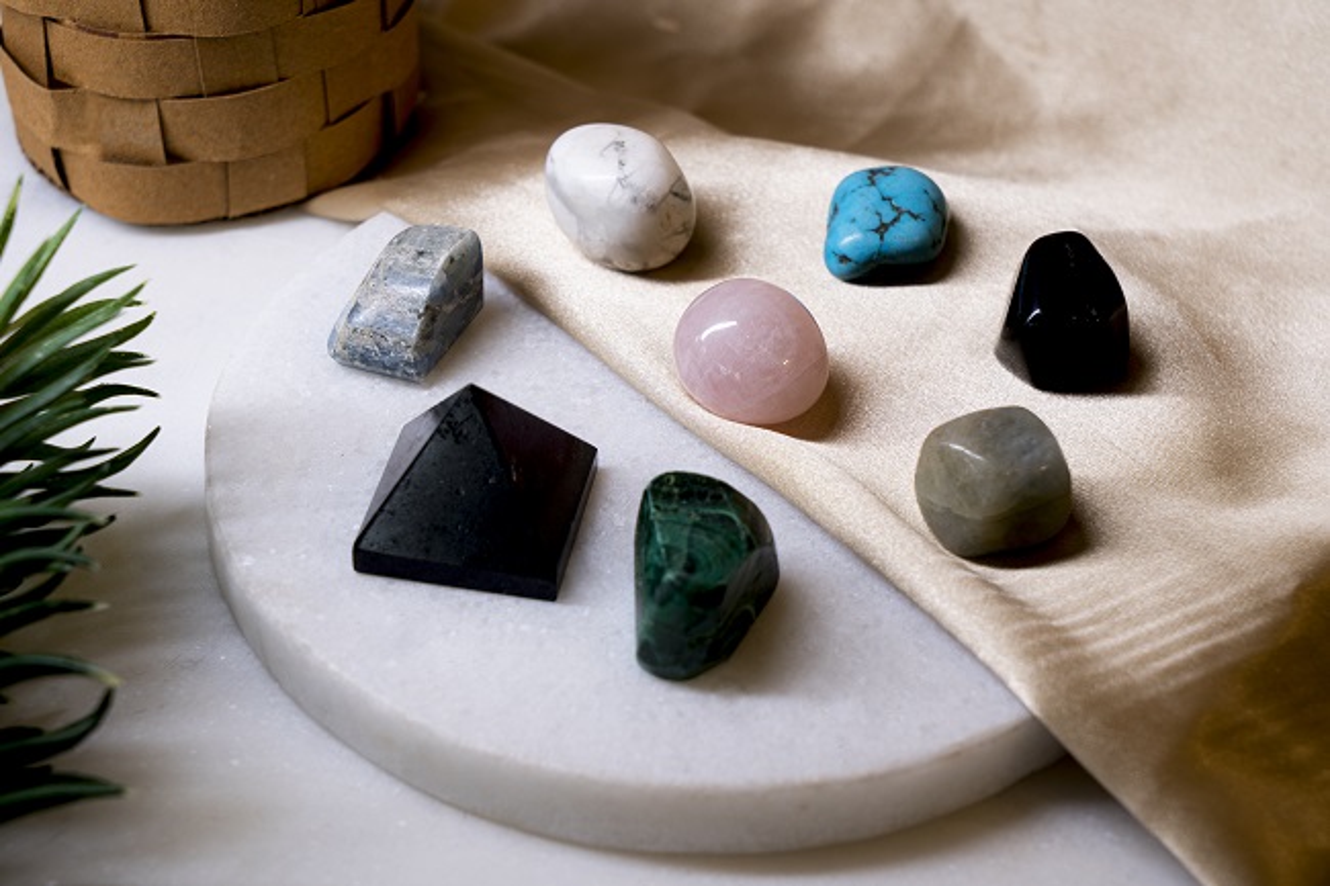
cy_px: 443
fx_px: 2585
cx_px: 665
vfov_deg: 19.4
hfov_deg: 28.9
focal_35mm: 70
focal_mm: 70
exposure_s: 1/160
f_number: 8
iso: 500
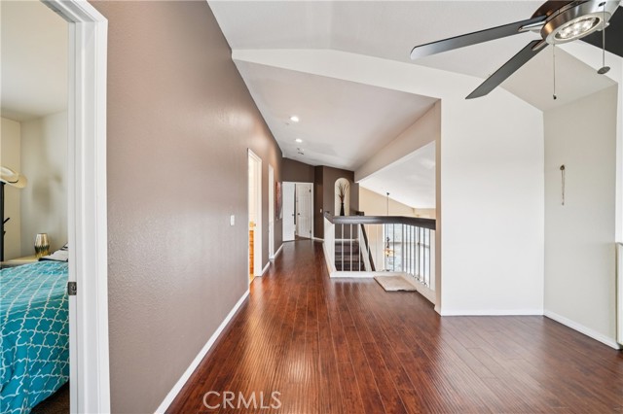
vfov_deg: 85.4
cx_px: 312
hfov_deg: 108.4
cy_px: 207
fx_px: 225
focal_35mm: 13
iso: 400
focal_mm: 13
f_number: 8
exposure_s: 1/8
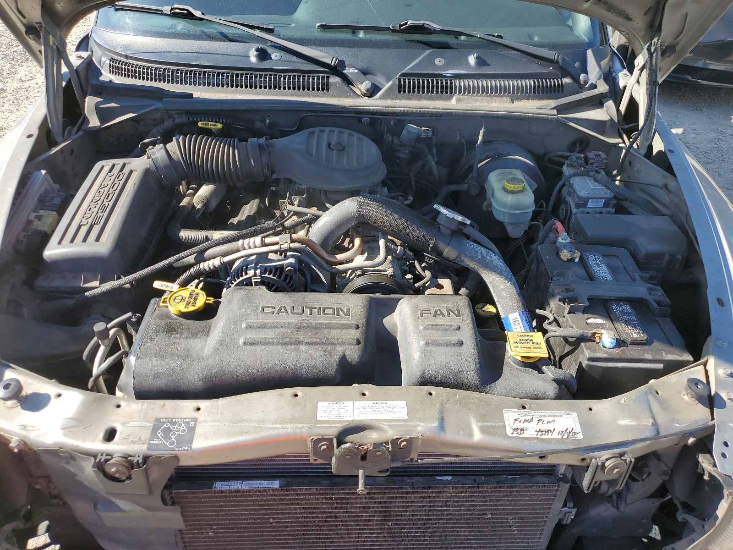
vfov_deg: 53.1
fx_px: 551
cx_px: 366
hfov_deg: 67.3
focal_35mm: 26
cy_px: 275
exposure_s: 1/909
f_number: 1.5
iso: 50
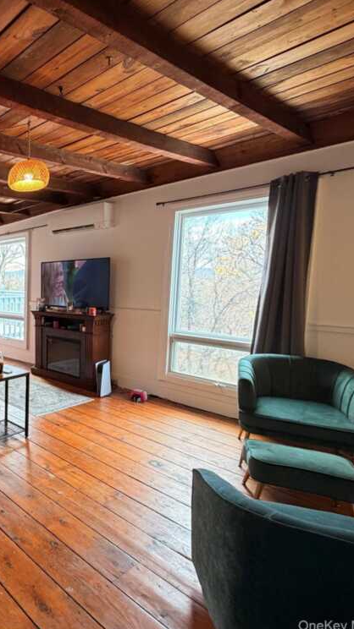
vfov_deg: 83.9
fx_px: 351
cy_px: 311
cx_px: -49
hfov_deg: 41.0
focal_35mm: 21
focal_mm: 2.22
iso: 200
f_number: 2.2
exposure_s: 1/60
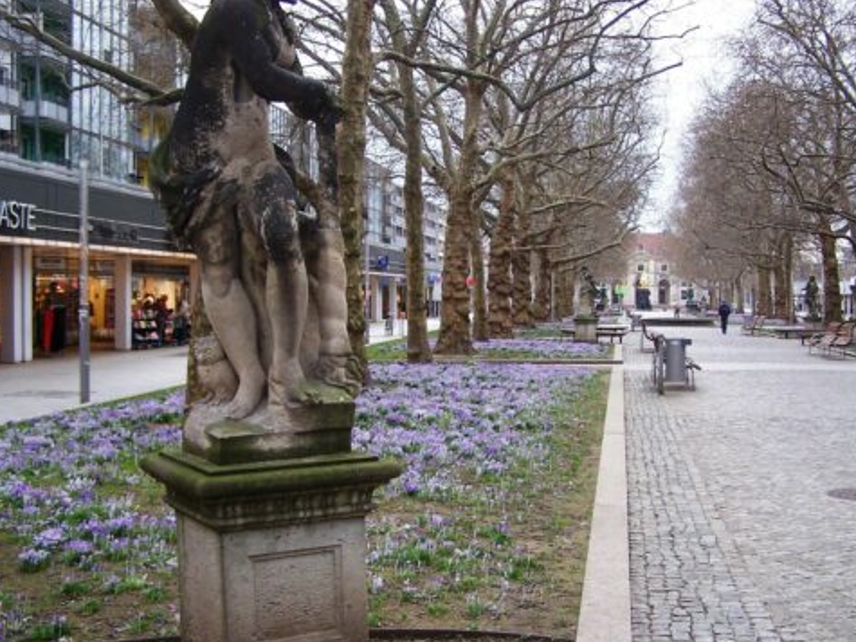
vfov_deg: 30.3
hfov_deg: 39.6
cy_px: 319
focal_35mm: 48
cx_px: 458
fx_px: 1187
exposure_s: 1/45
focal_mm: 6.3
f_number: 2.8
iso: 80
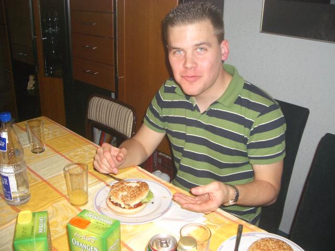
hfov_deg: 52.6
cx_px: 168
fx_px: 339
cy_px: 126
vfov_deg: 40.7
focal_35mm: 35
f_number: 2.6
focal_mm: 5.8
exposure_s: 1/60
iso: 100
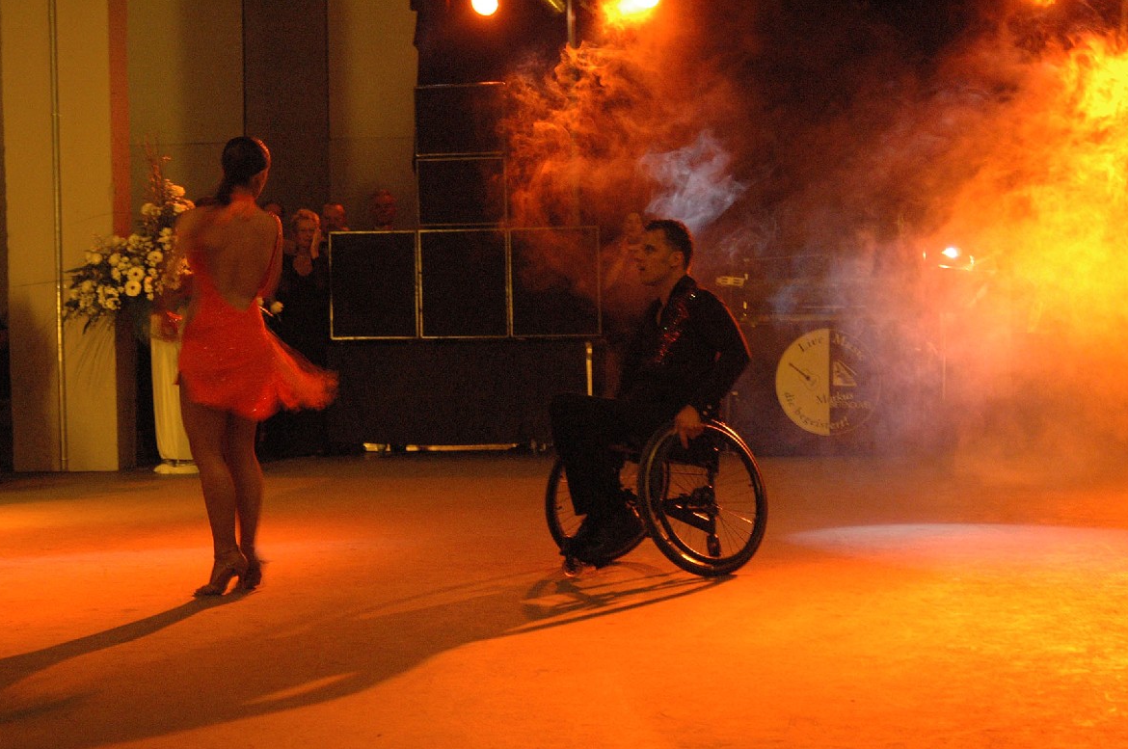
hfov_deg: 25.4
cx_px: 560
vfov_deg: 17.0
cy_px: 378
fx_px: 2504
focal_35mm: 80
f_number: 4.5
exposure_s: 1/20
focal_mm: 52
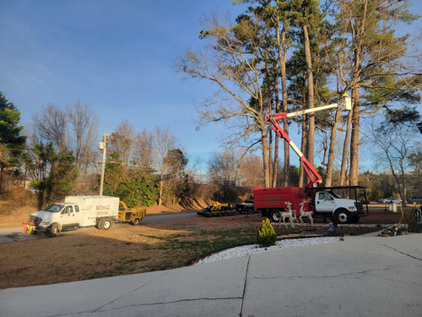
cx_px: 211
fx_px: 317
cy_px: 158
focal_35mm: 26
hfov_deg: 67.3
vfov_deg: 53.1
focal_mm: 5.4
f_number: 1.8
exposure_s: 1/922
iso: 40
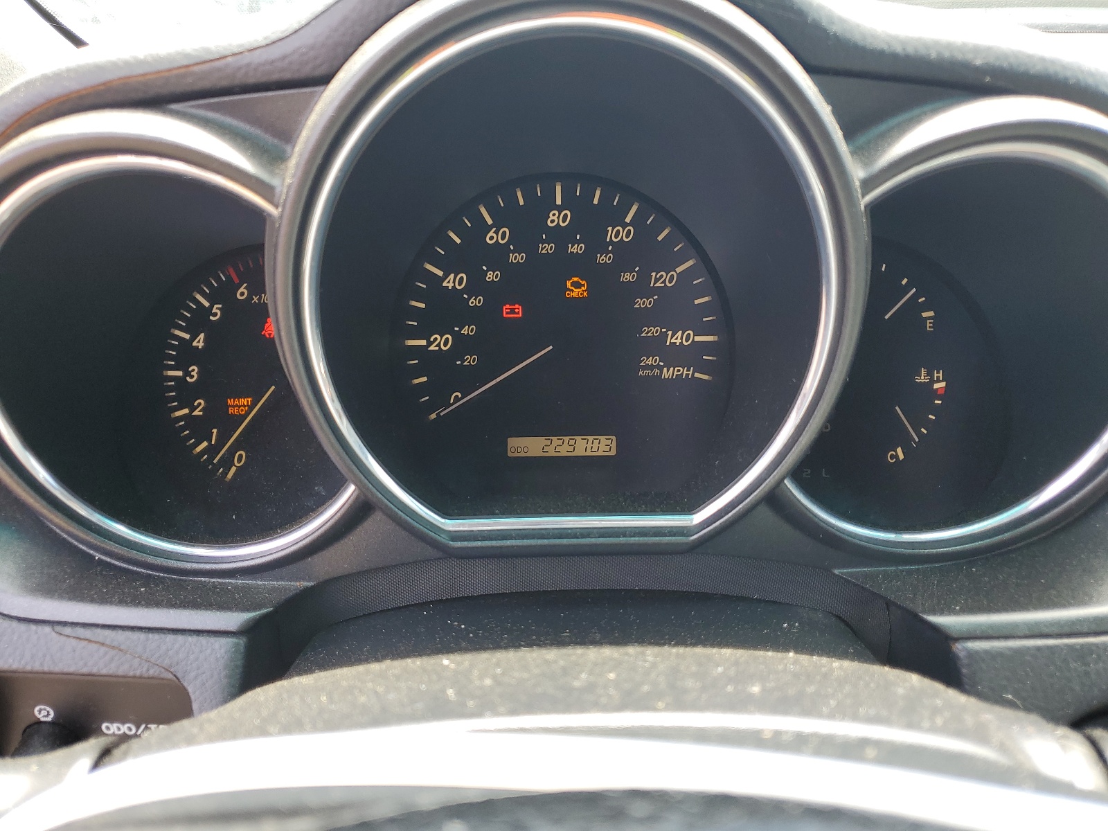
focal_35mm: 26
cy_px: 416
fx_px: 832
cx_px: 554
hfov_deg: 67.3
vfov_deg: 53.1
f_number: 1.5
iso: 50
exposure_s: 1/127
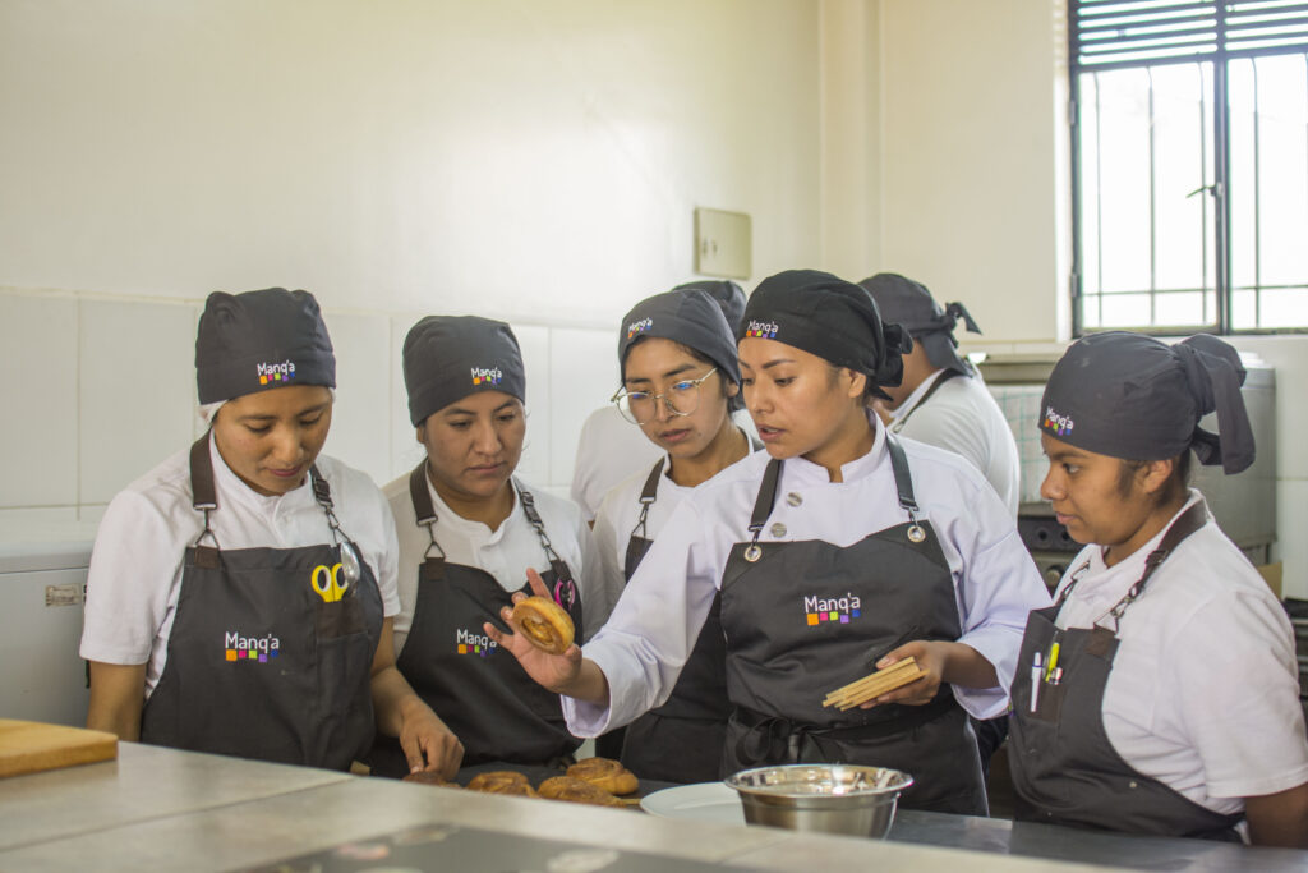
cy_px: 436
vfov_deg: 25.8
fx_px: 1908
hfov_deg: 37.8
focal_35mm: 52
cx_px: 654
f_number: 2.8
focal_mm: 35
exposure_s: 1/80
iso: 320
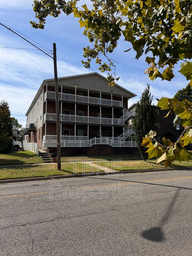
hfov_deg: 56.8
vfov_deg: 71.6
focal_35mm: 24
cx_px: 96
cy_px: 128
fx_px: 177
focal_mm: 6.76
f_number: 1.78
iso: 80
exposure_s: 1/4310
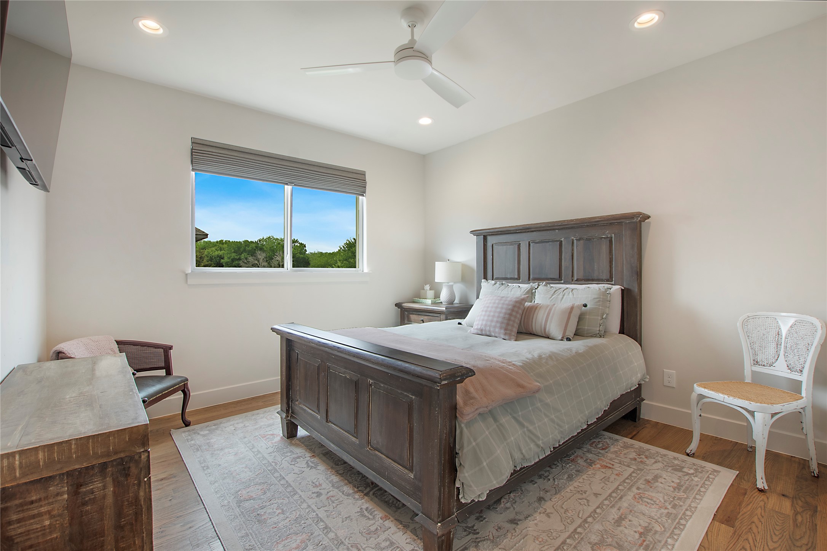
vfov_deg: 77.3
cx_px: 414
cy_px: 276
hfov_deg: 100.4
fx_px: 344
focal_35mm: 15
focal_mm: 10
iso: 100
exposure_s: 1/200
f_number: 7.1
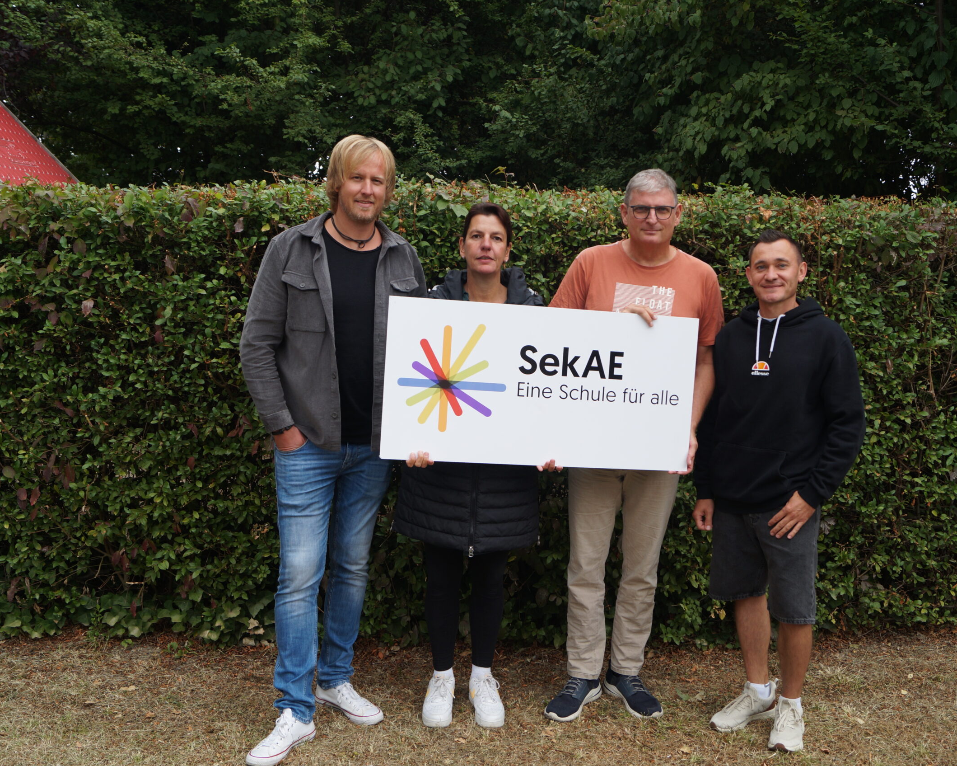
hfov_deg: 52.7
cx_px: 533
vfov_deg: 43.4
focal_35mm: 34
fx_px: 963
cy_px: 384
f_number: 4
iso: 100
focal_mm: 20
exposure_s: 1/160
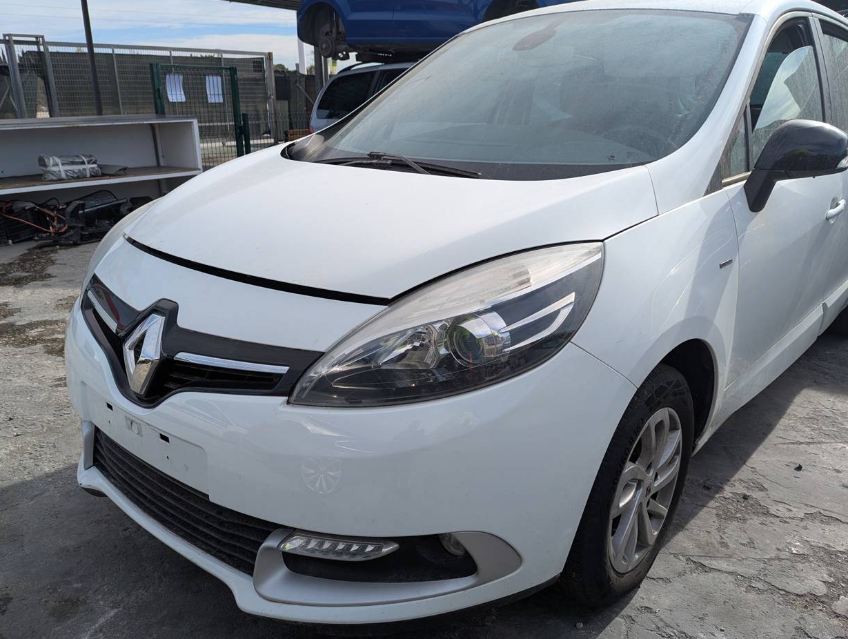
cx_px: 458
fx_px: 687
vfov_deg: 49.9
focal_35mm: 28
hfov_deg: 63.3
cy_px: 337
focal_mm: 6.81
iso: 48
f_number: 1.85
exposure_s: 1/1795
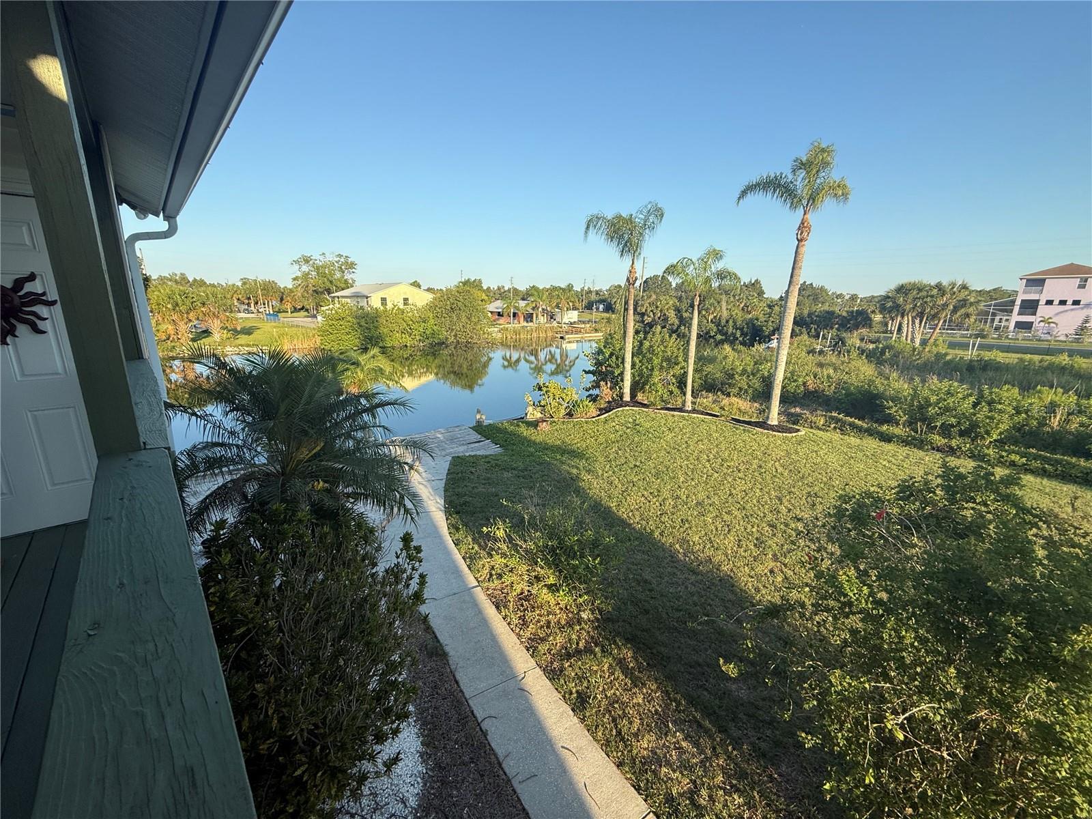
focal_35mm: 14
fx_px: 442
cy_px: 410
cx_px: 546
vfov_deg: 85.7
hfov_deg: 102.1
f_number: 2.2
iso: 50
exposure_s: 1/679
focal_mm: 2.22
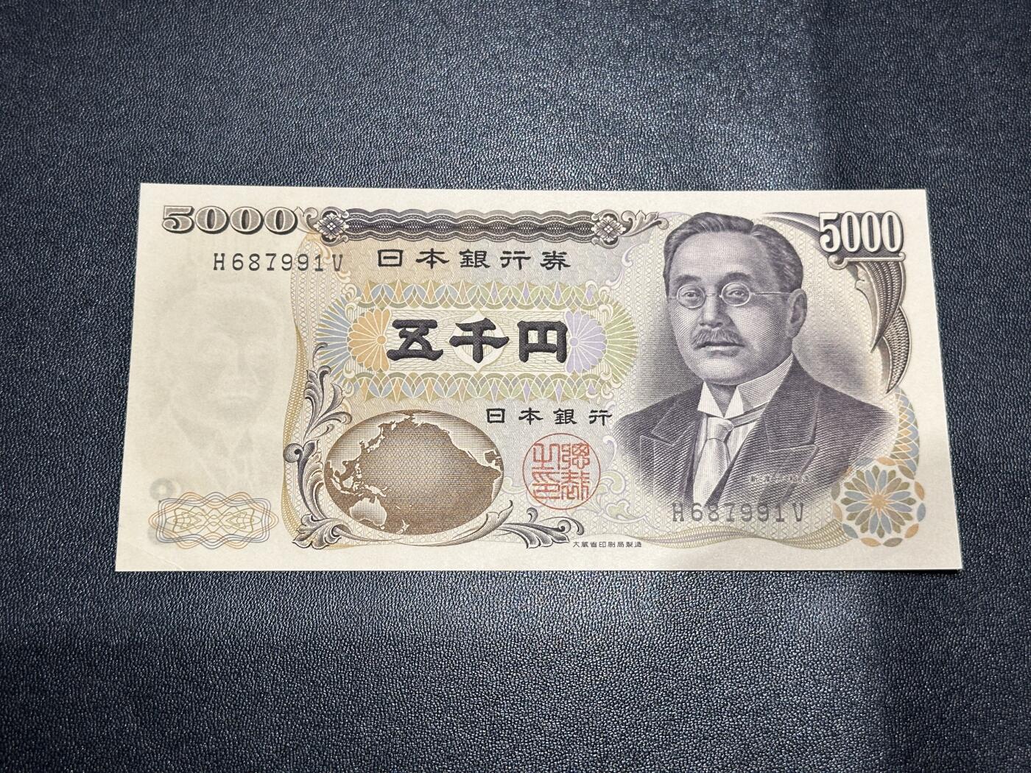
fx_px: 1430
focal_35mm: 48
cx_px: 516
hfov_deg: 39.7
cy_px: 386
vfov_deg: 30.3
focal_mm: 6.86
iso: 125
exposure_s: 1/50
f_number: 1.78
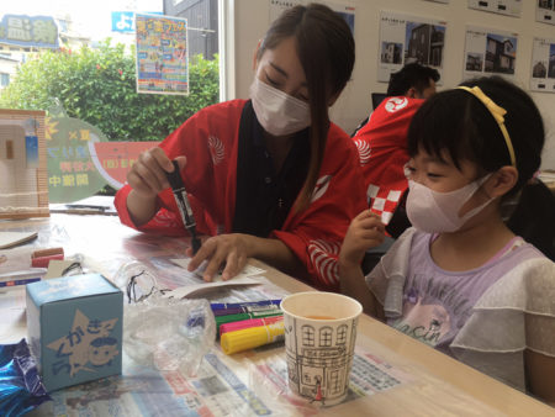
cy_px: 208
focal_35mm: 29
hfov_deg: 61.6
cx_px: 278
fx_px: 465
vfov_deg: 48.3
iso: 25
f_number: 2.2
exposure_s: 1/140
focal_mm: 4.15
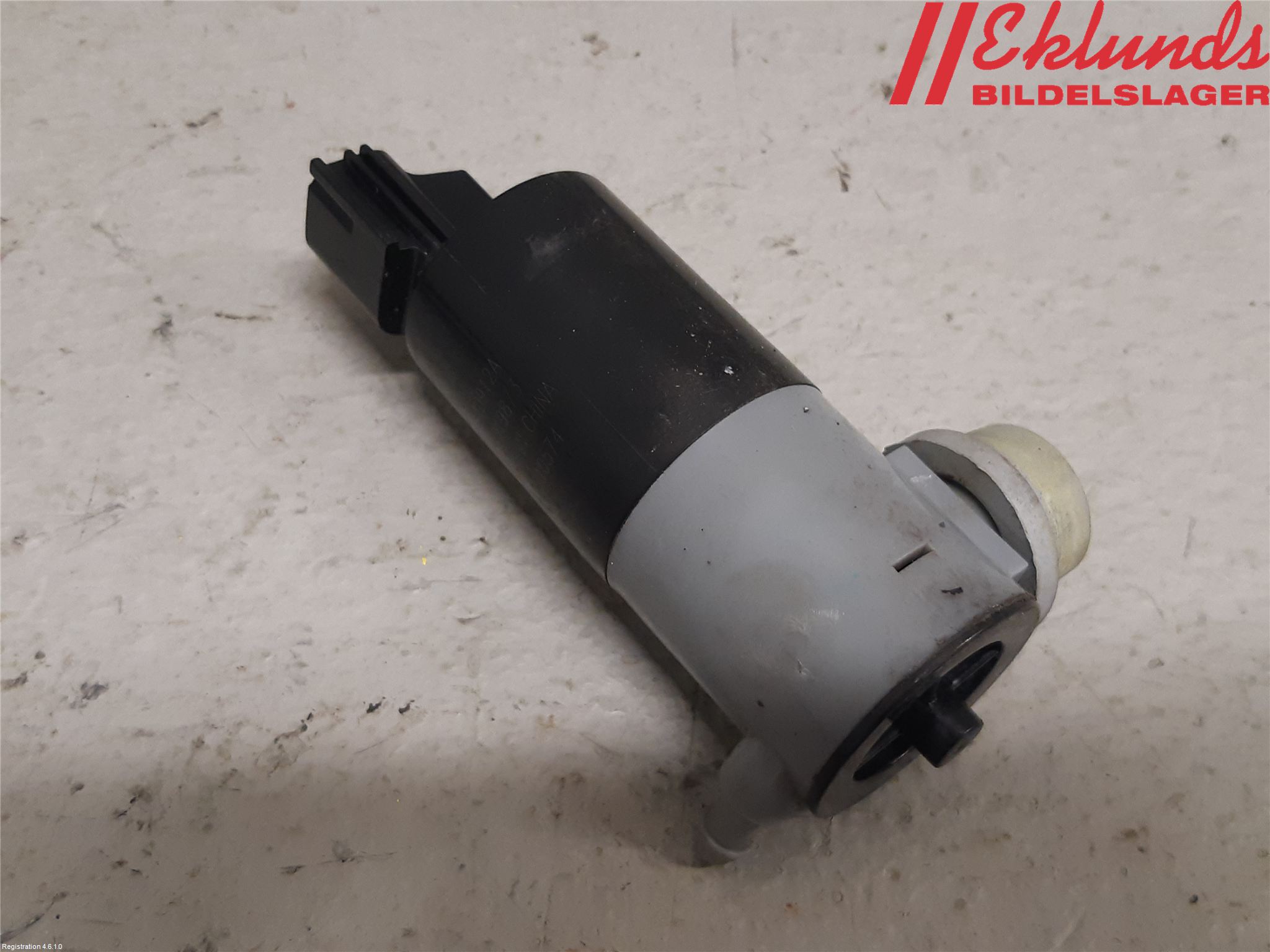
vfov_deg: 53.1
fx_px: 954
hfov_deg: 67.3
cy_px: 476
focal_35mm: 26
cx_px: 635
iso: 160
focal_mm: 3.93
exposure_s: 1/50
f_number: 1.7
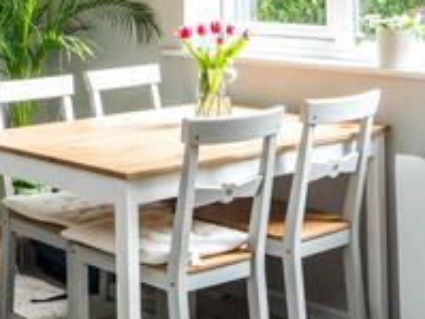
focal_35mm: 84
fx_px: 1031
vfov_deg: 17.5
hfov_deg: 22.1
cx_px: -41
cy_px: 174
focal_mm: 17
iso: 250
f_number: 8
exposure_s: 1/2
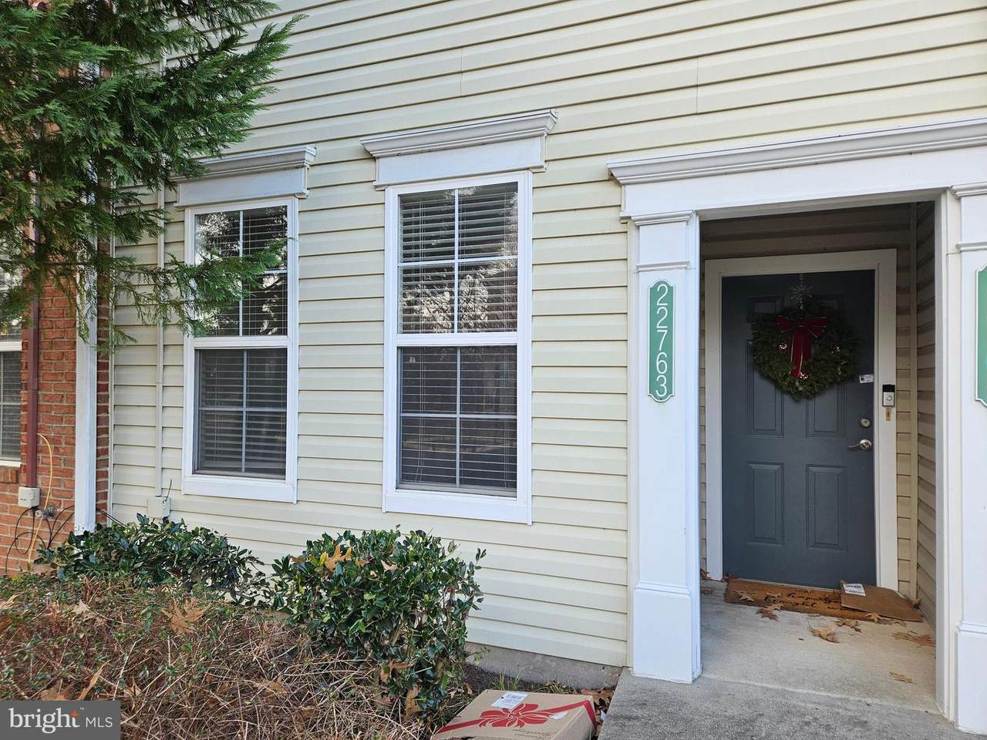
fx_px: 656
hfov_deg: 73.9
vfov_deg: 58.9
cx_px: 494
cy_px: 370
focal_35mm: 23
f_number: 1.8
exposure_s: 1/154
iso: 25
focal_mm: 5.4
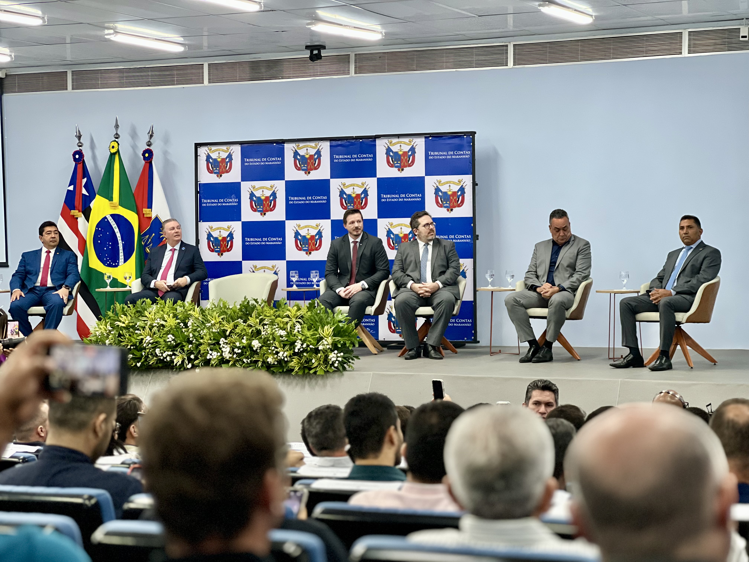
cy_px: 281
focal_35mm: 77
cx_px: 374
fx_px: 1666
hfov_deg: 25.3
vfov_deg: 19.1
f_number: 2.8
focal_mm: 9
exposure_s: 1/40
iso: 250
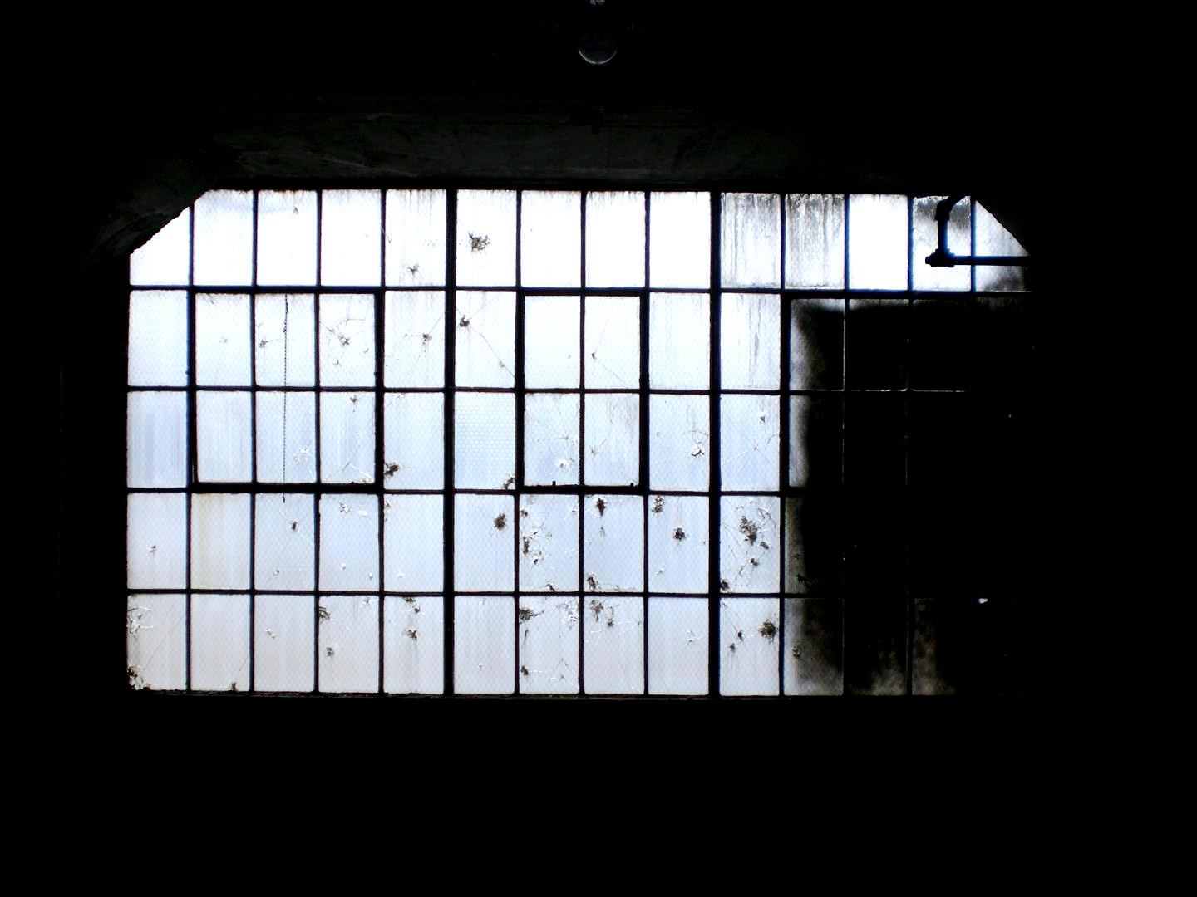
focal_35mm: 38
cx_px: 598
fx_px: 1314
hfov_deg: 49.0
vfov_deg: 37.7
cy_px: 448
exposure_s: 1/100
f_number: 3.1
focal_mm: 6.3
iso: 50
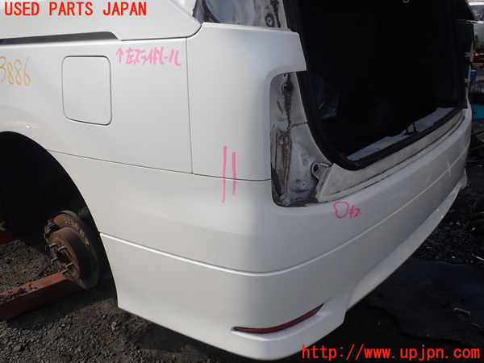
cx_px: 242
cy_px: 182
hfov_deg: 60.0
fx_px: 419
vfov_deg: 46.8
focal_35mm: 30
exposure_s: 1/1000
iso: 100
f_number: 3.2
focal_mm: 5.4
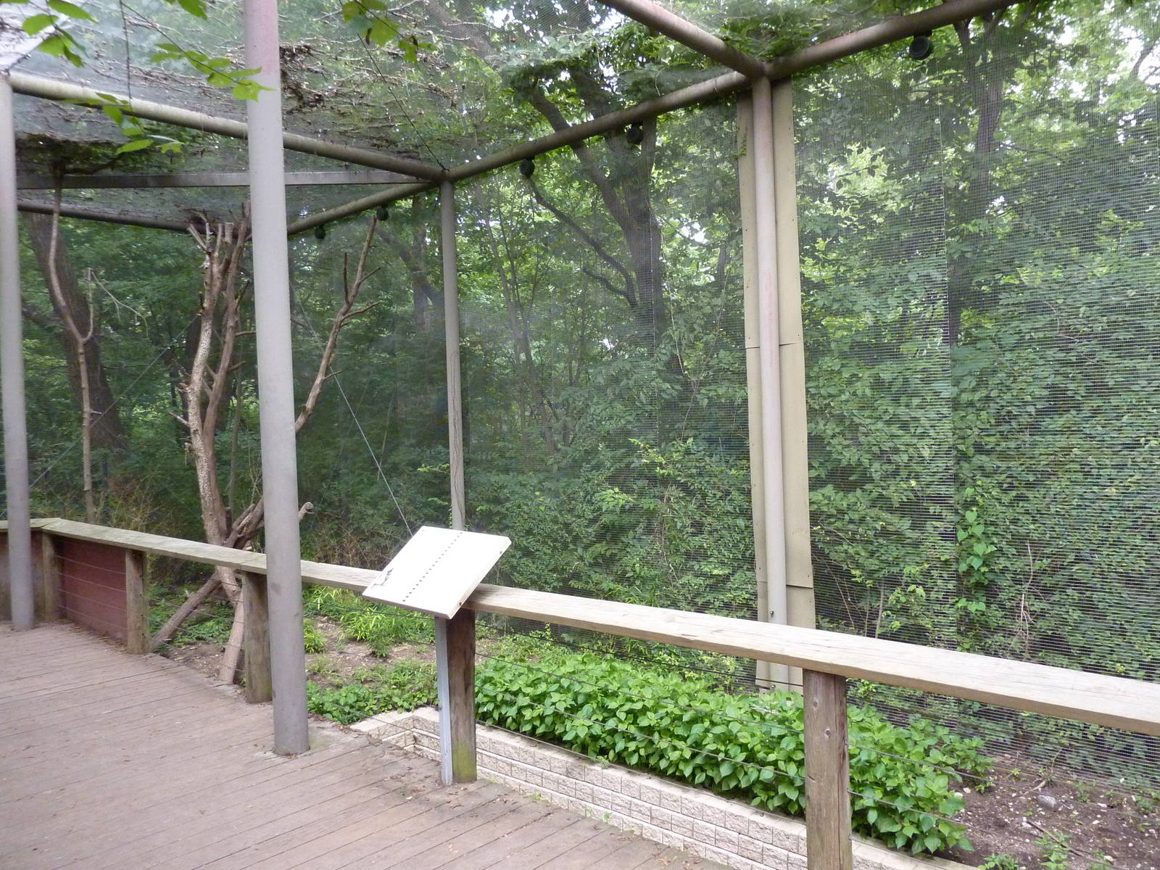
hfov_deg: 69.4
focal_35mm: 25
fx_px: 838
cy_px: 435
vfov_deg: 54.9
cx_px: 580
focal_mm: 4.1
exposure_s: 1/200
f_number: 3.3
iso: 400
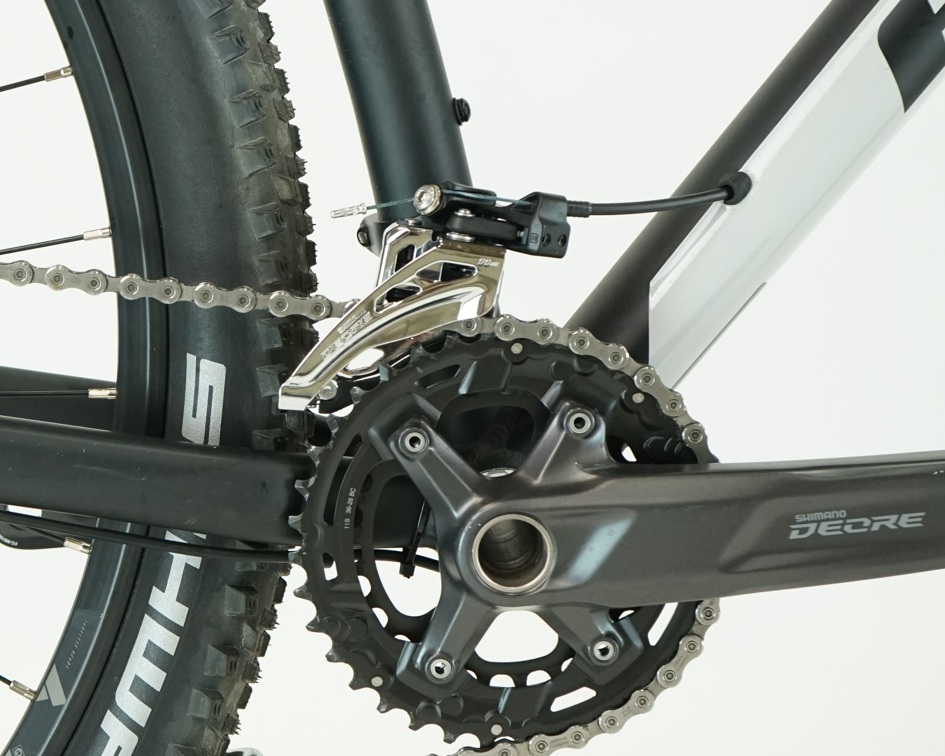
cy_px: 277
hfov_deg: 19.1
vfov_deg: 15.7
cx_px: 56
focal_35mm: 98
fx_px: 2741
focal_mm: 46
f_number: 5.6
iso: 1600
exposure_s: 1/200
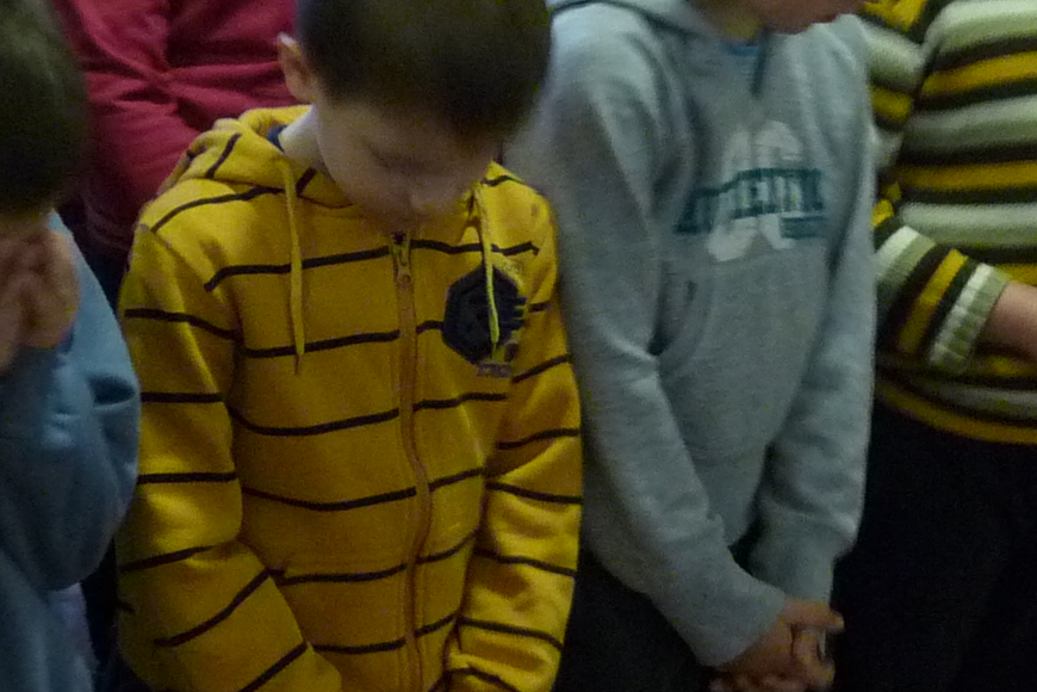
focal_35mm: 93
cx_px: 752
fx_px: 2679
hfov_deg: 21.8
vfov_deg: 14.7
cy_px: 348
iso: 400
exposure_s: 1/8
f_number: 2.8
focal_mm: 4.8
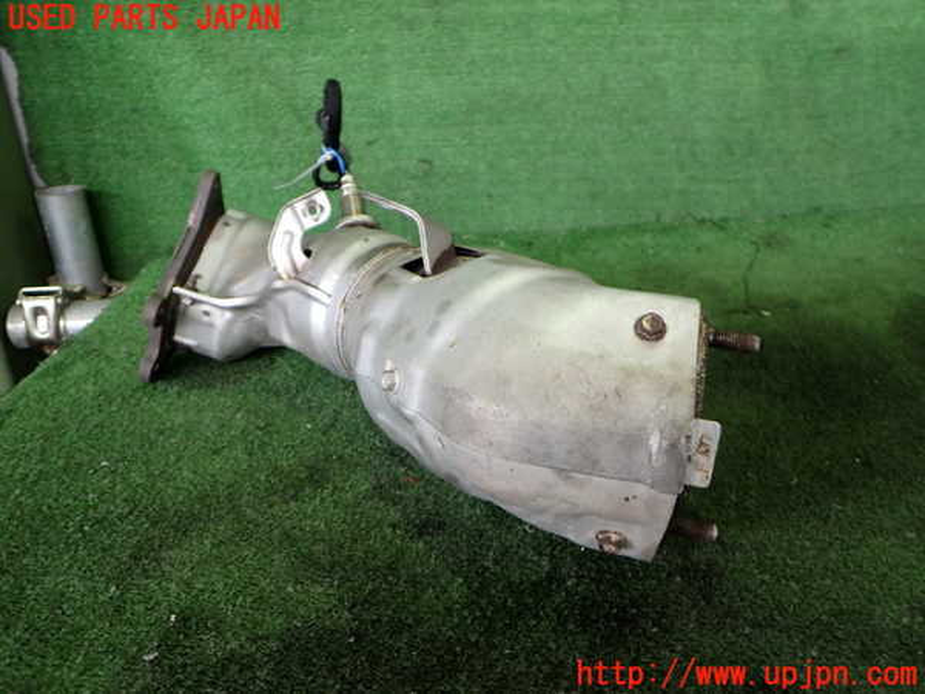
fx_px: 802
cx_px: 462
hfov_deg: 60.0
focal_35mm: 30
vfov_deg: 46.8
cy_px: 347
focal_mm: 5.4
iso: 200
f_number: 2.3
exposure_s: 1/40
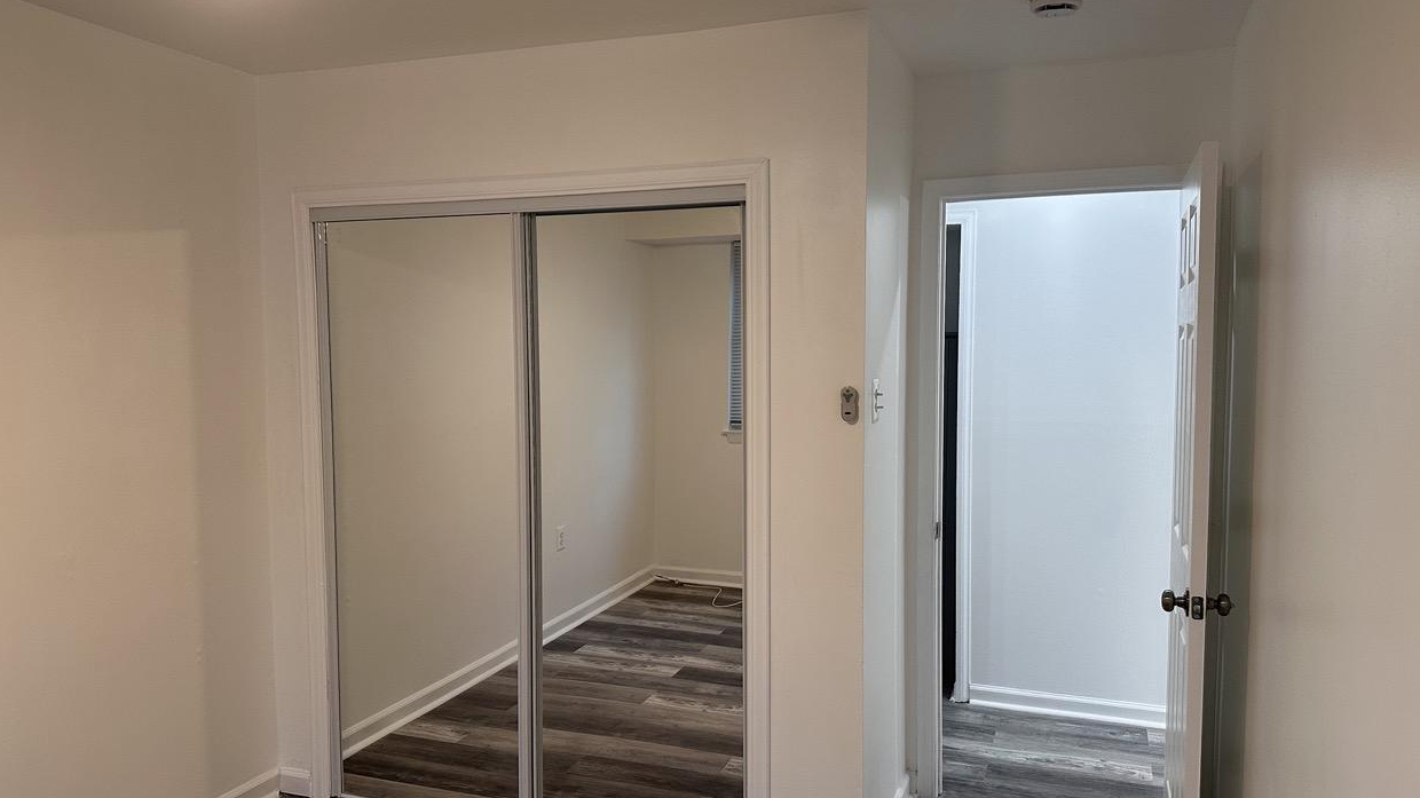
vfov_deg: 42.9
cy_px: 405
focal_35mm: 27
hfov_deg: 69.9
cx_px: 717
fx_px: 1016
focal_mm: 6.86
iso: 200
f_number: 1.78
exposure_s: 1/120
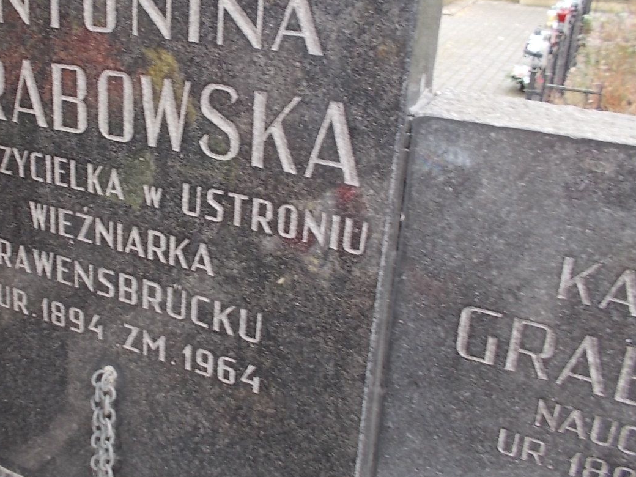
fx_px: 735
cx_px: 179
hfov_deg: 45.6
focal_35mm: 40
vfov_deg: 35.7
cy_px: 168
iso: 80
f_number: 3.2
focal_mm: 4.6
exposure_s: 1/30
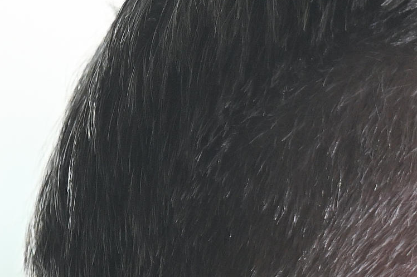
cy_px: 412
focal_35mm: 1304
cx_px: 928
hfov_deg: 1.6
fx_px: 15097
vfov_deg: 1.1
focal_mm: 195
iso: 640
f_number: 2.8
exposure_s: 1/800
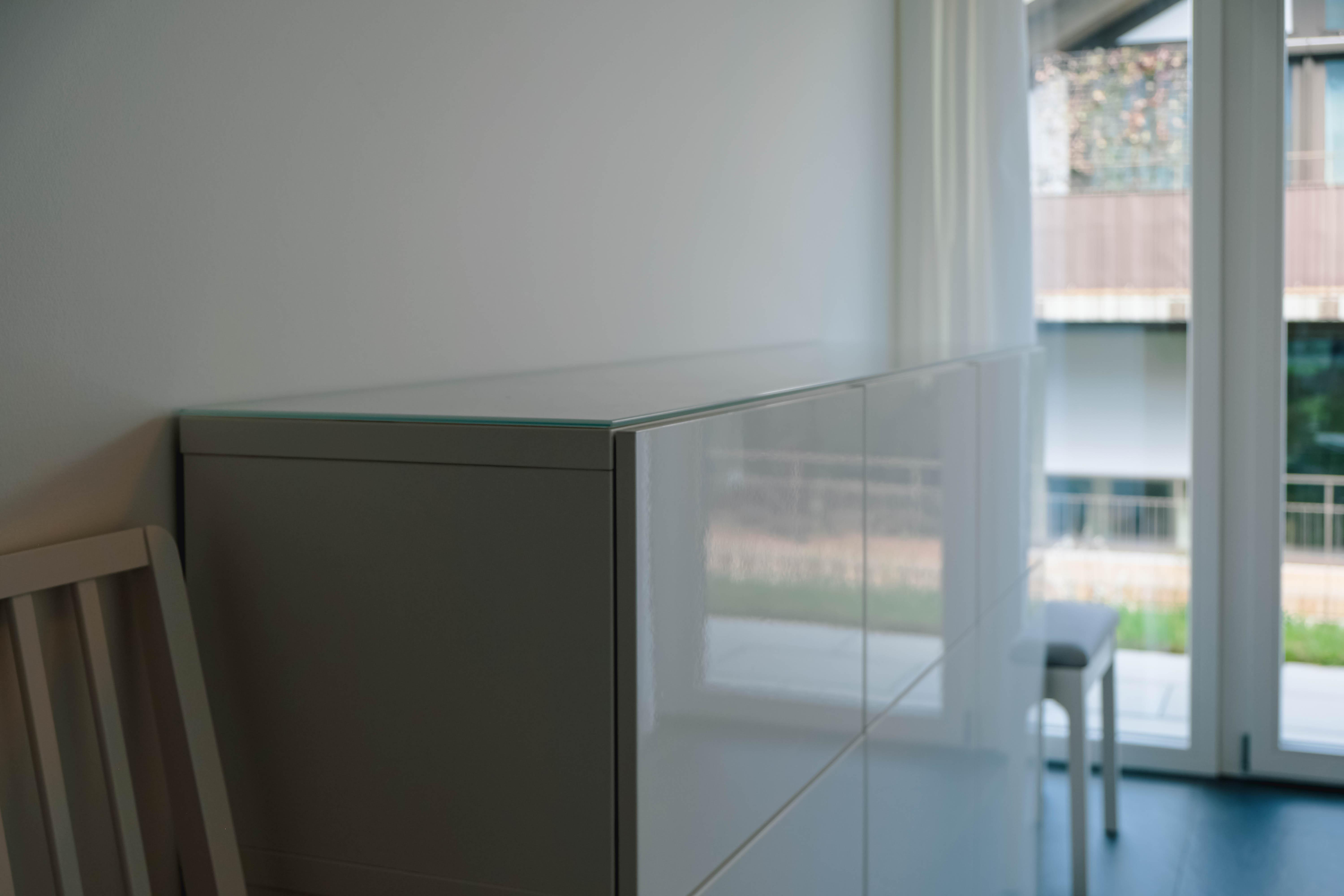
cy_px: 448
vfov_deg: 35.1
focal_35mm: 38
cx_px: 672
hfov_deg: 50.7
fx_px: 1419
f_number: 3.2
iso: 200
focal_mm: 25.4
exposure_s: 1/160
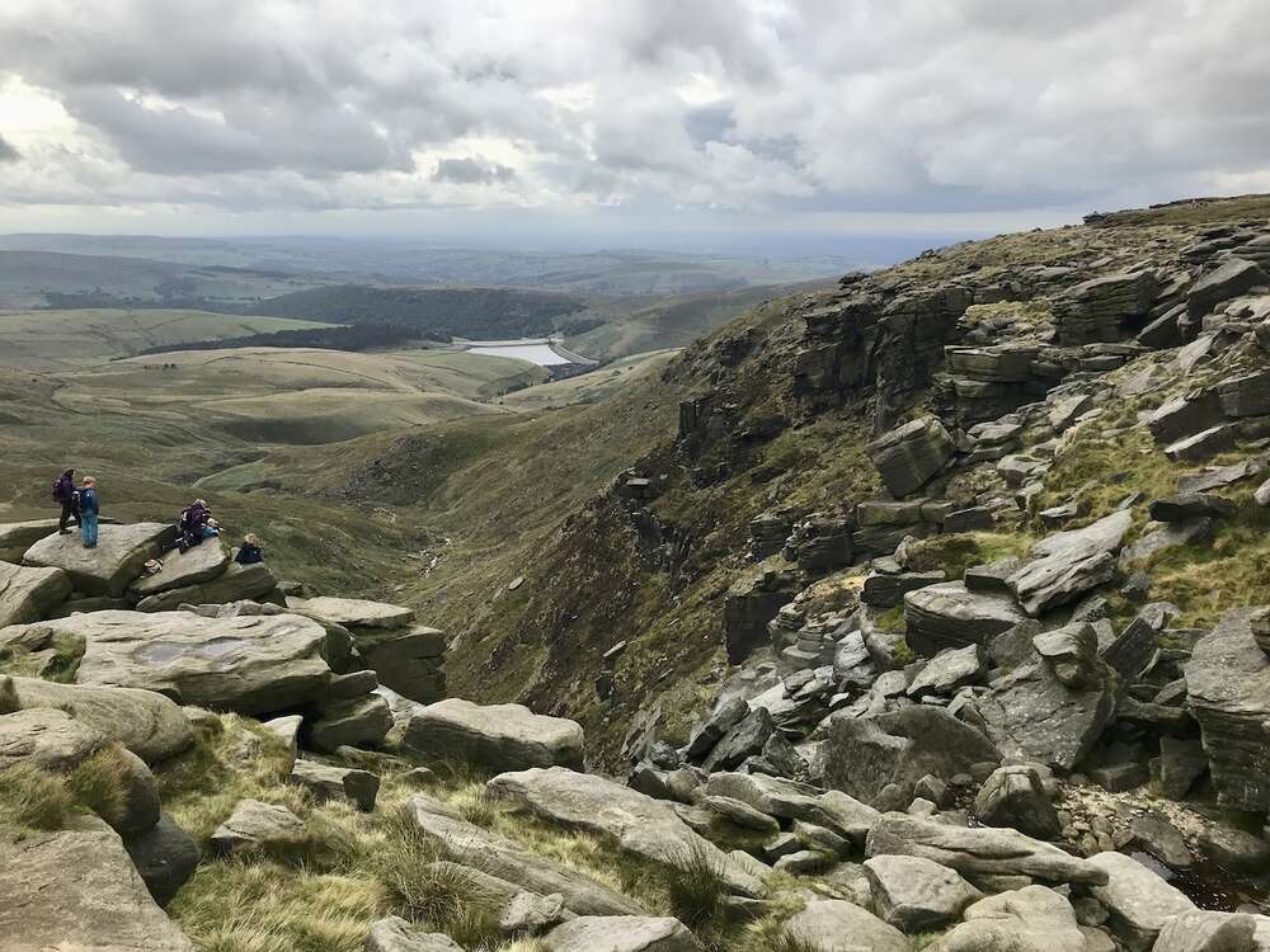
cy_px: 476
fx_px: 1027
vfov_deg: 49.7
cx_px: 635
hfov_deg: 63.4
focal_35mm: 28
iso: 20
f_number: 1.8
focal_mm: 3.99
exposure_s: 1/1996
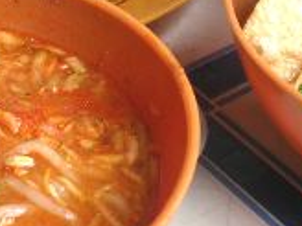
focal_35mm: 116
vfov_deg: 12.7
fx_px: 1012
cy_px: 58
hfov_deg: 16.9
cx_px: 83
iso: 50
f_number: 2.8
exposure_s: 1/95.6
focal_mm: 5.8
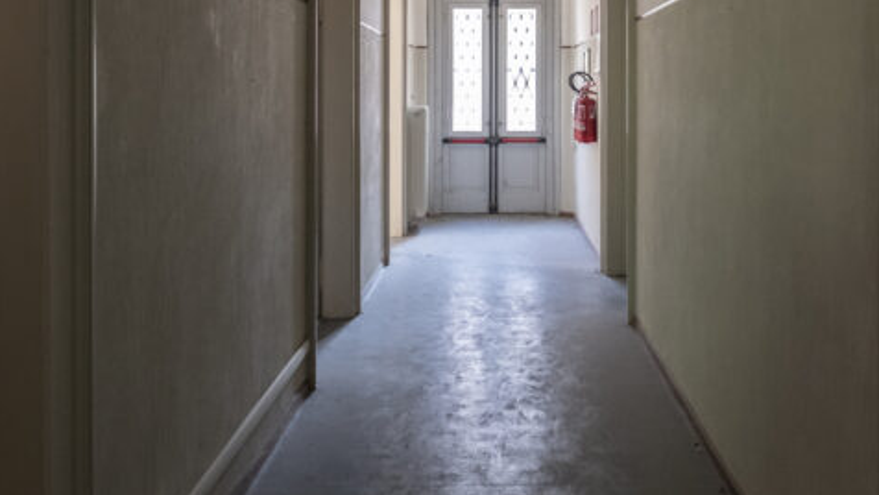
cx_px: 596
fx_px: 863
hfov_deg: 52.8
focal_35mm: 37
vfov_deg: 31.1
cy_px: 91
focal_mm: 16
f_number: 2.8
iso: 3200
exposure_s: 1/125
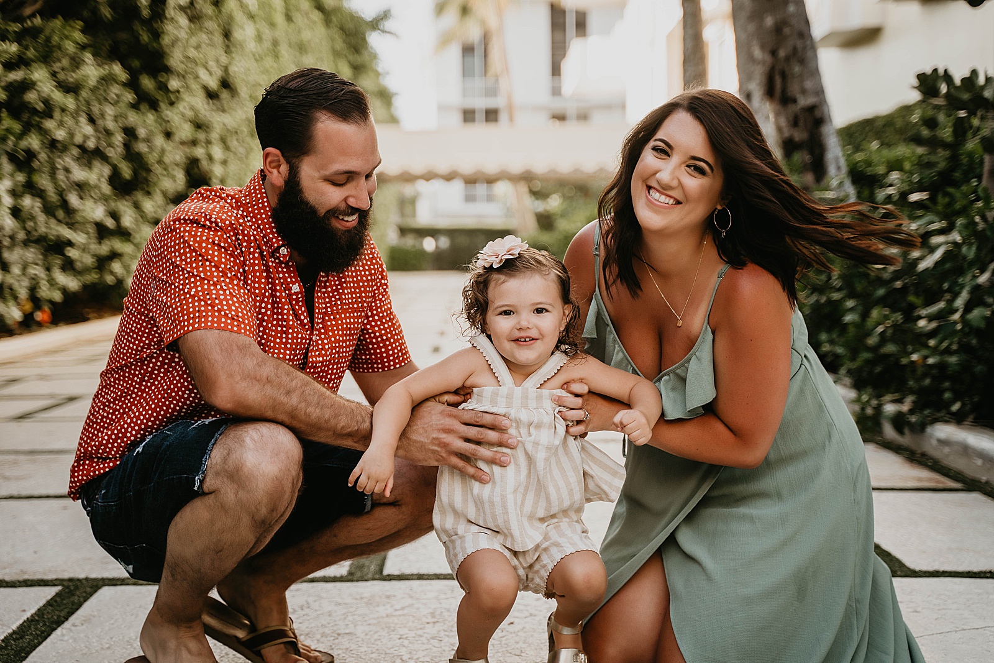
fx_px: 1546
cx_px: 497
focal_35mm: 56
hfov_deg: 35.6
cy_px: 332
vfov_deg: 24.2
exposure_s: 1/320
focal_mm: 56
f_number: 2.8
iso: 320
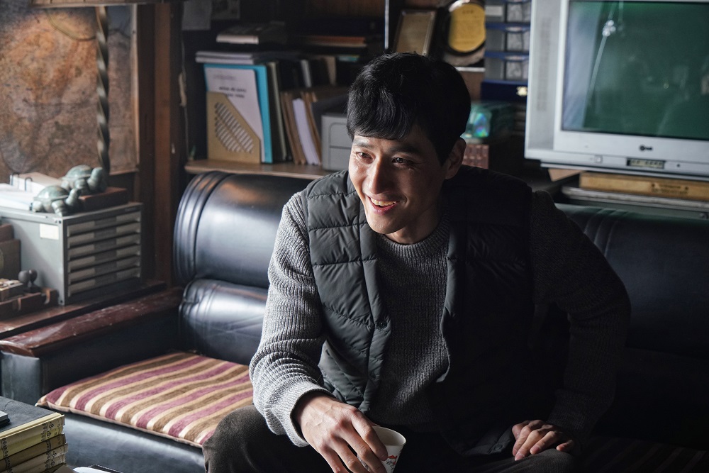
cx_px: 354
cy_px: 236
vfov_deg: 22.6
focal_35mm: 60
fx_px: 1182
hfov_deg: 33.4
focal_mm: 60
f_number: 6.3
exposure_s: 1/80
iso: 1250
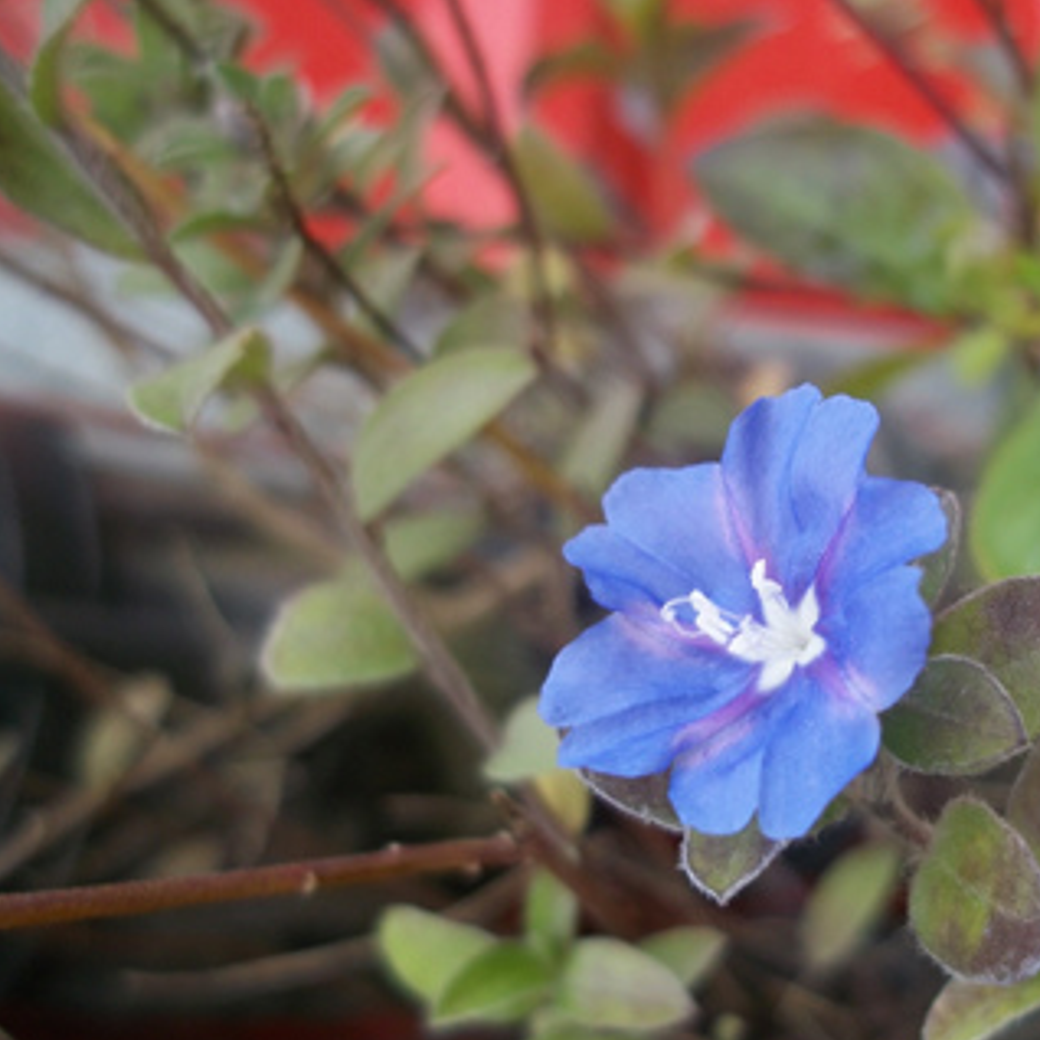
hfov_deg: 33.6
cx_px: 726
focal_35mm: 50
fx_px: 1700
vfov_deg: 34.0
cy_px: 522
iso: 80
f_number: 3.1
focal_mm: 6.5
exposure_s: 1/60
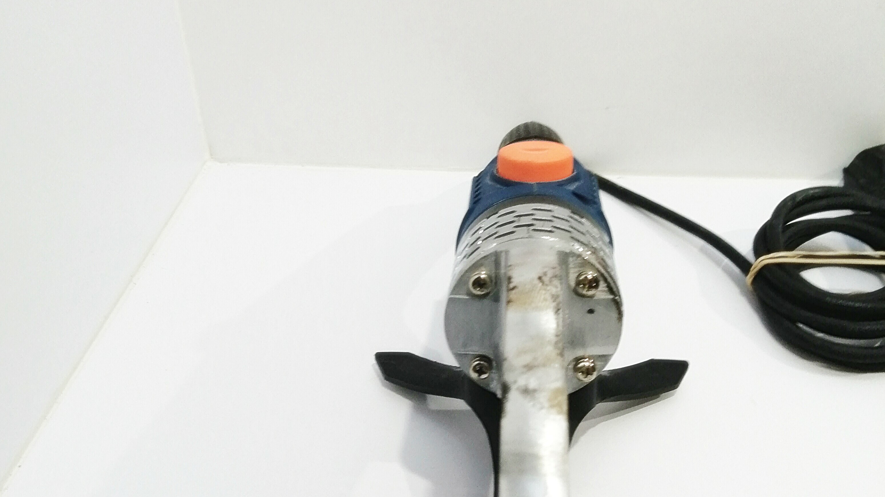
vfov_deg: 31.1
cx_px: 441
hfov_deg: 52.8
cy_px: 303
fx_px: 892
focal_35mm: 38
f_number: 1.8
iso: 80
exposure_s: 1/100
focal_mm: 3.46
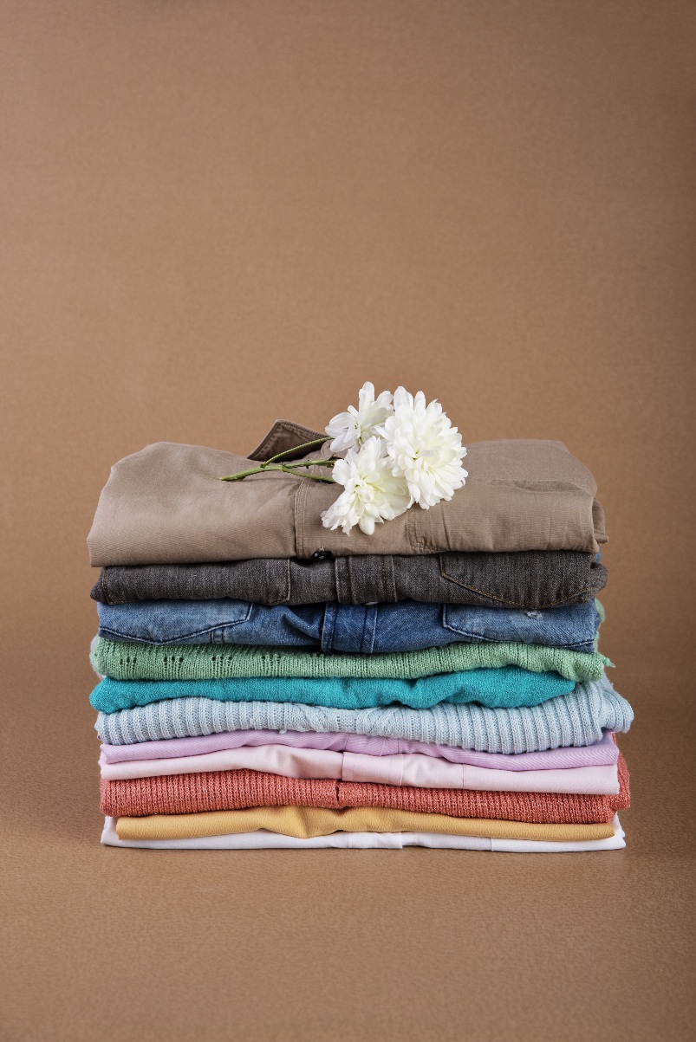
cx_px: 348
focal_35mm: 95
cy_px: 521
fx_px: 2752
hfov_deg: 14.4
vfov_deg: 21.5
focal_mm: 95
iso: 160
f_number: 10
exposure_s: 1/161
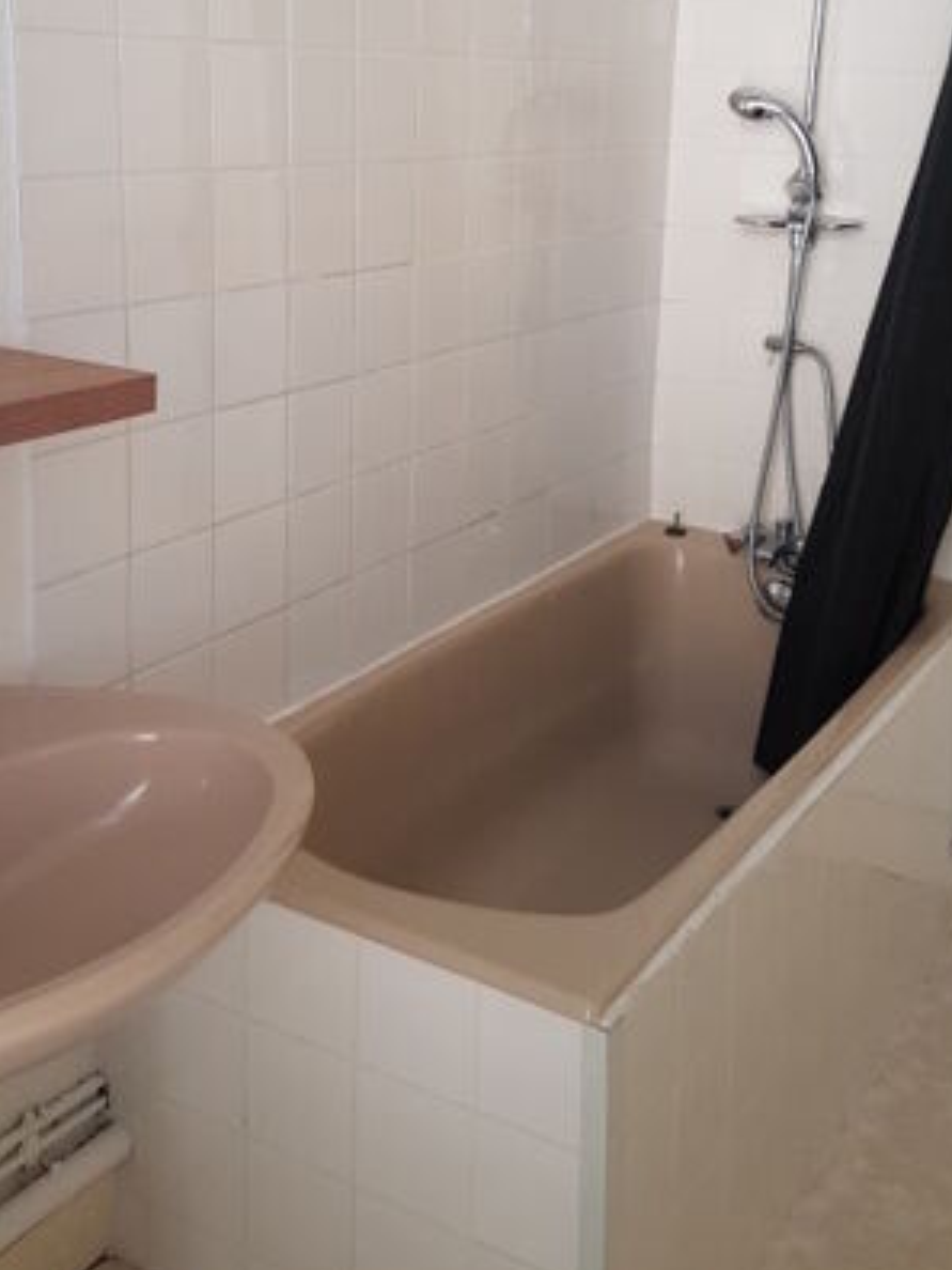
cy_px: 394
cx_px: 535
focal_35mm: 42
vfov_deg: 44.0
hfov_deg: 34.3
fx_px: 1540
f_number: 1.7
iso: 64
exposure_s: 1/100
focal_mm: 4.2
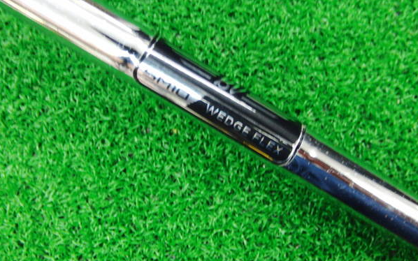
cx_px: 209
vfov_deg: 30.4
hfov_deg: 47.2
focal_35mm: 42
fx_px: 479
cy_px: 94
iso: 400
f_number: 3.6
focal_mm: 6.42
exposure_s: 1/20
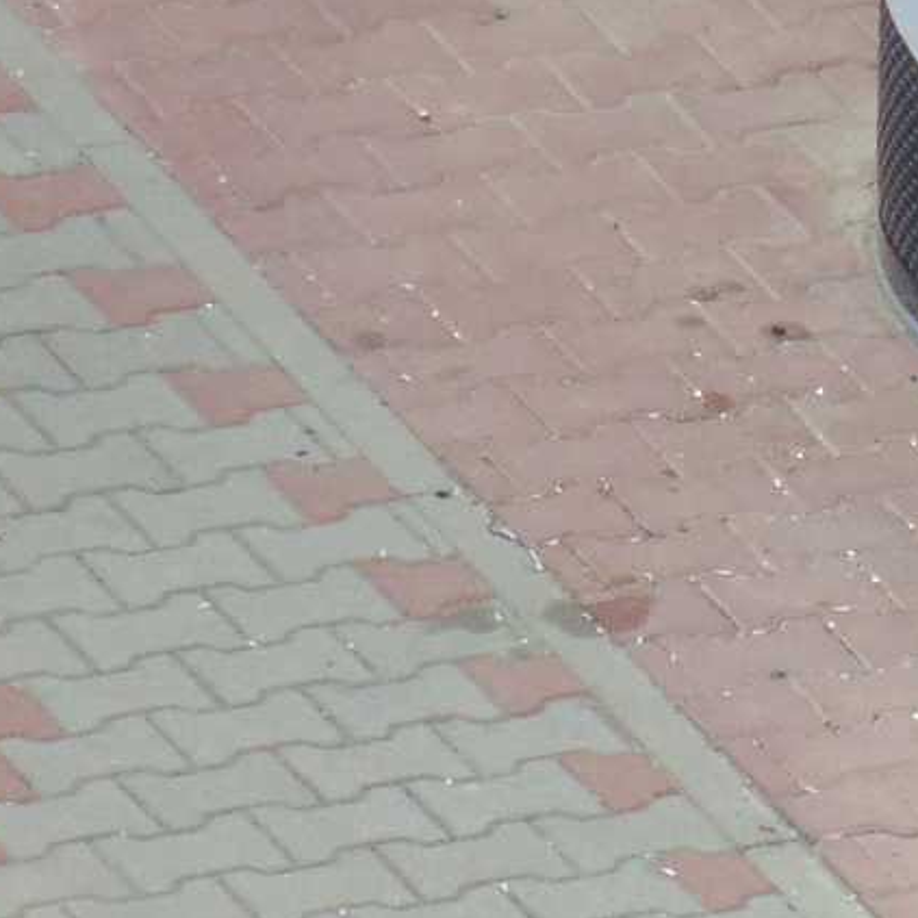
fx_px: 69788
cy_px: 304
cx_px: 1326
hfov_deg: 0.8
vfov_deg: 0.8
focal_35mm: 2326
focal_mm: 104
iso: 100
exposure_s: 1/250
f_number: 5.9
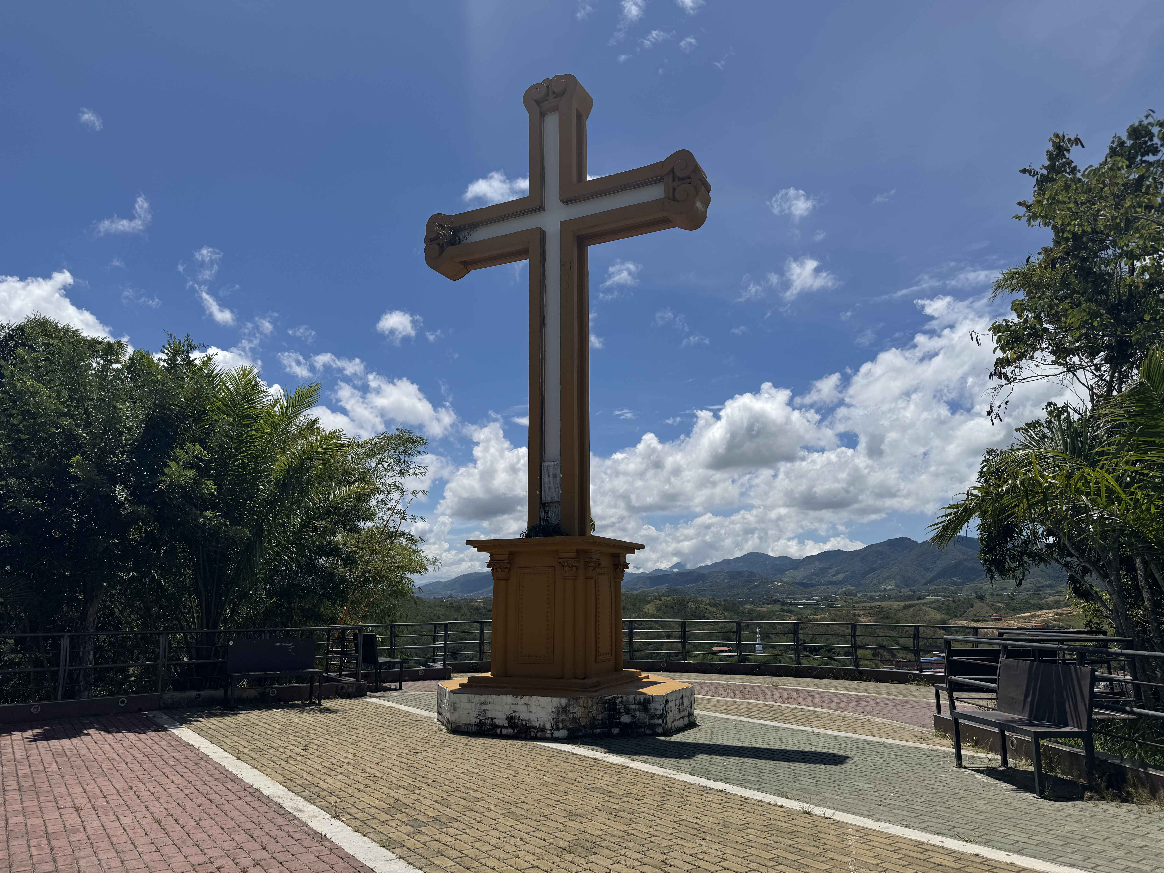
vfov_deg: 56.8
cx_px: 582
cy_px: 436
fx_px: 807
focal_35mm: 24
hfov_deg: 71.6
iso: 80
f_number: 1.78
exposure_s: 1/9009
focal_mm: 6.76
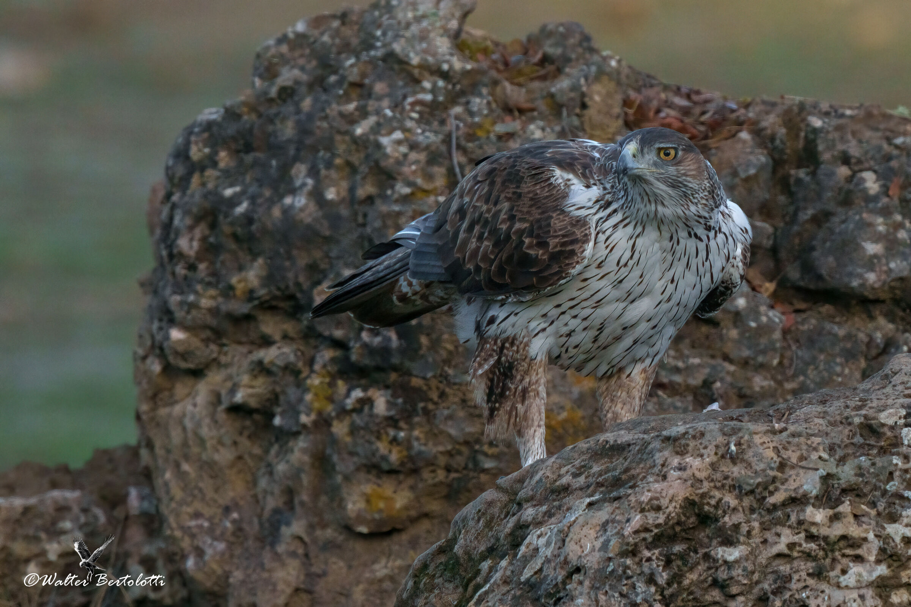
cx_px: 456
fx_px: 15182
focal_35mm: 600
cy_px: 304
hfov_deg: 3.4
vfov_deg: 2.3
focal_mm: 600
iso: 2000
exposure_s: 1/1000
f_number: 9
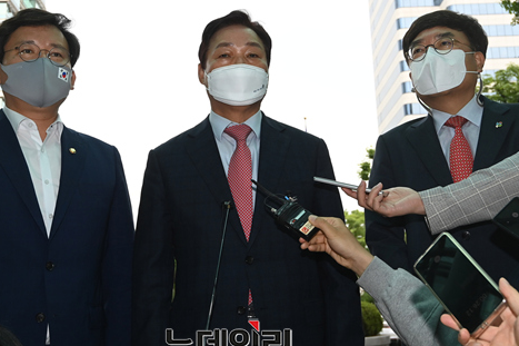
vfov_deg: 28.0
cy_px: 149
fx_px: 692
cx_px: 224
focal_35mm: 48
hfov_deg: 41.0
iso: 800
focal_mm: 35
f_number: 6.3
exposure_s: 1/250
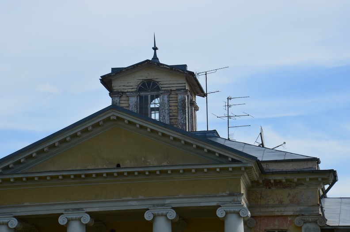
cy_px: 116
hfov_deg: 16.1
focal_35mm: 128
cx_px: 175
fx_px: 1237
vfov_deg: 10.7
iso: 100
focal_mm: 85
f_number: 11
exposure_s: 1/160
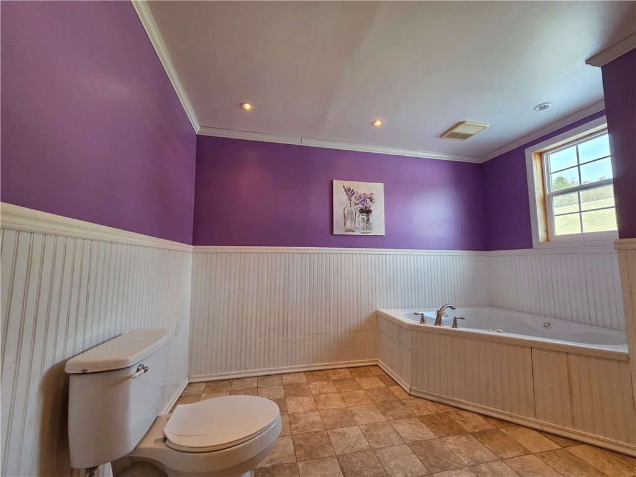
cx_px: 318
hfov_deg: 106.2
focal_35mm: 13
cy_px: 238
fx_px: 239
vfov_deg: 89.9
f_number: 1.9
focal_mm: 2.2
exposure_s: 1/120
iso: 160
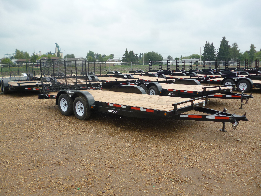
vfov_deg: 49.7
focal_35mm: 28
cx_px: 130
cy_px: 98
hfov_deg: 63.4
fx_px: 211
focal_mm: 5
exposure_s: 1/100
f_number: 9
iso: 100
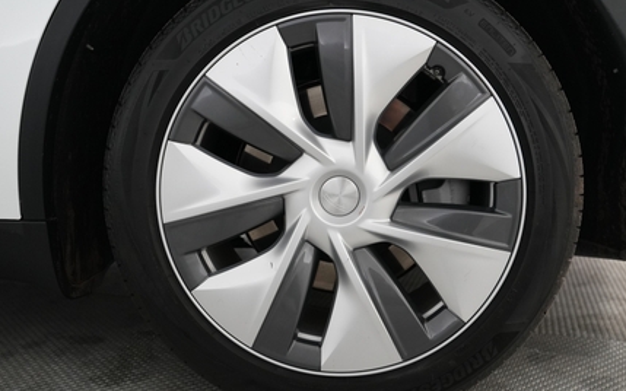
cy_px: 193
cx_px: 333
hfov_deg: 51.5
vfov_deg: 33.6
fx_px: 648
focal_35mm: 38
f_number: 2.8
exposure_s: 1/160
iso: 2000
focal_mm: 25
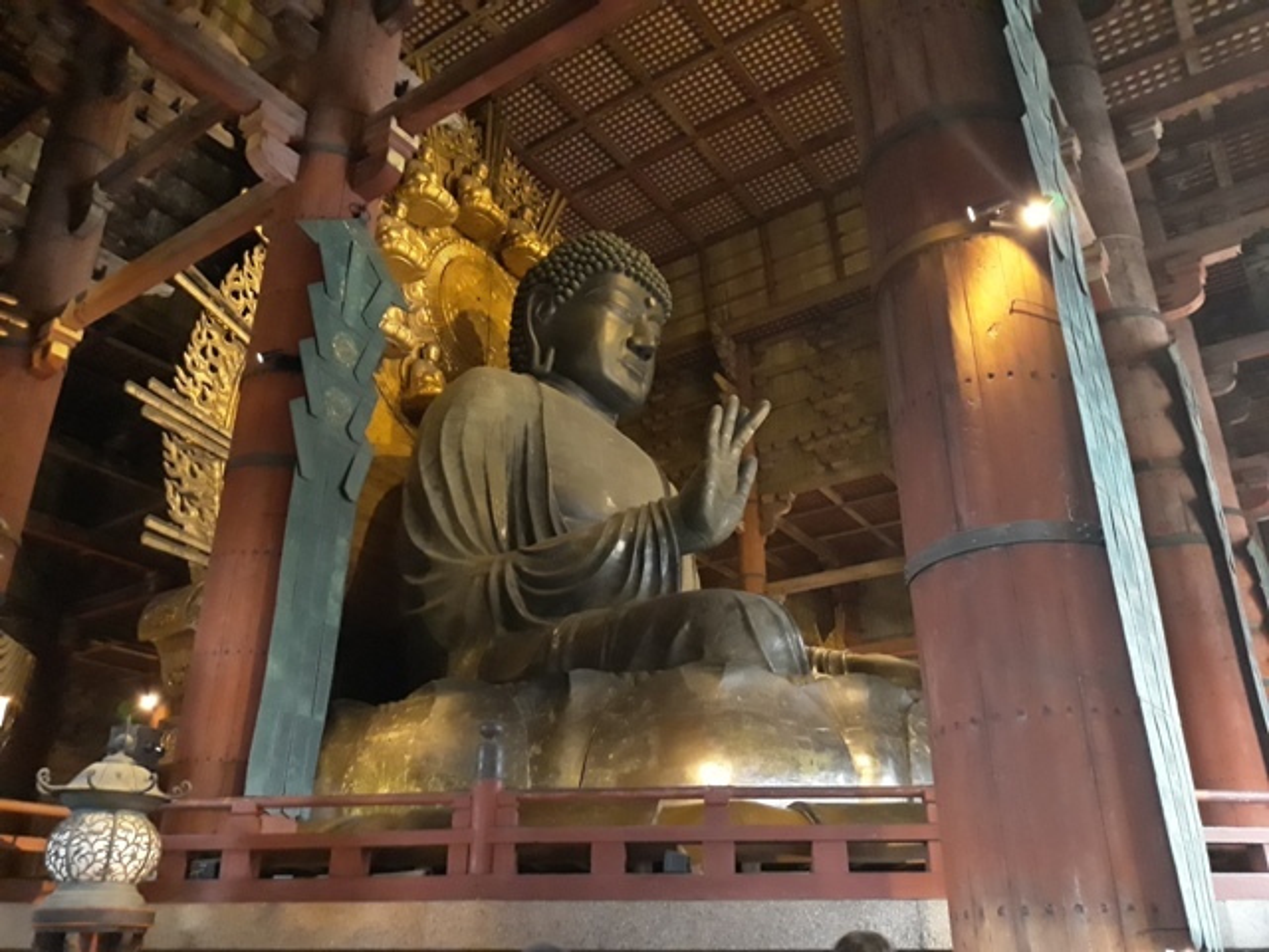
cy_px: 476
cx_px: 634
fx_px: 990
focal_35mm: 27
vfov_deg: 51.4
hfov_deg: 65.3
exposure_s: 1/10
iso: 800
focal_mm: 3.71
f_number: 1.7
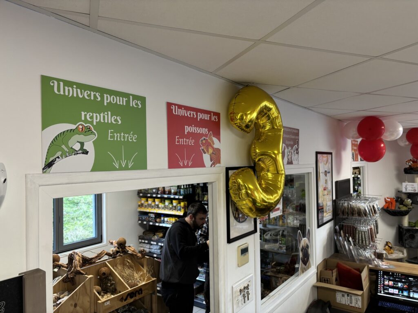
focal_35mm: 26
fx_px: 314
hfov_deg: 67.3
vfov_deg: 53.1
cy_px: 156
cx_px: 209
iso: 80
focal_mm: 5.96
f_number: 1.6
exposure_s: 1/50
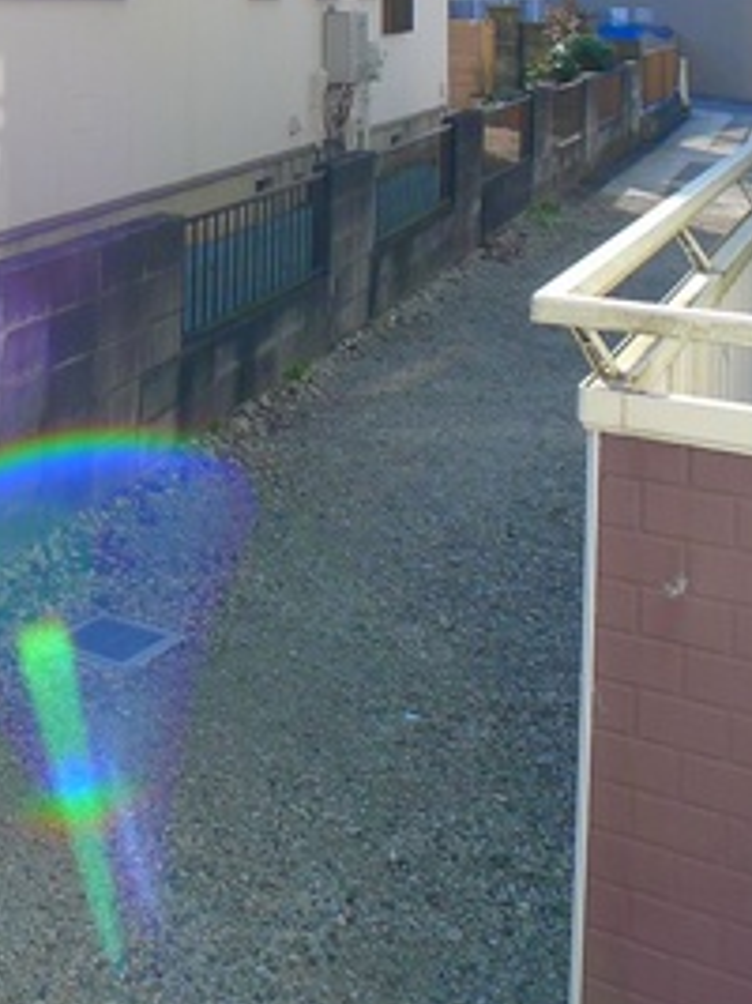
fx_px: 1826
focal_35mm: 63
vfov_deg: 28.5
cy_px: -38
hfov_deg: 21.8
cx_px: -115
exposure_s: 1/400
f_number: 3.2
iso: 80
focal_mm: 5.1
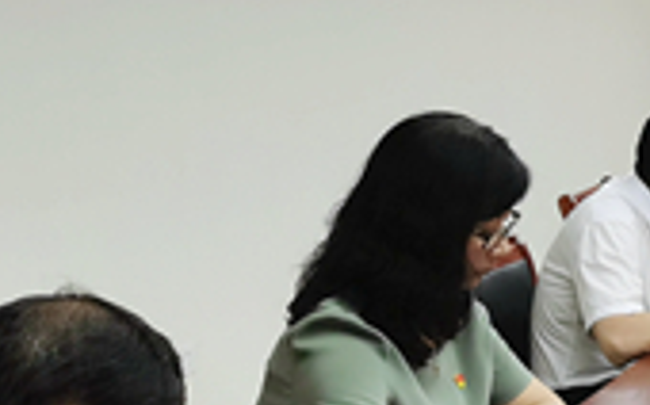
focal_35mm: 101
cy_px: 191
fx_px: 1788
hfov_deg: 17.6
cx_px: 1086
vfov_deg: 12.9
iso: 80
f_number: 1.8
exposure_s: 1/100
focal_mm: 5.58
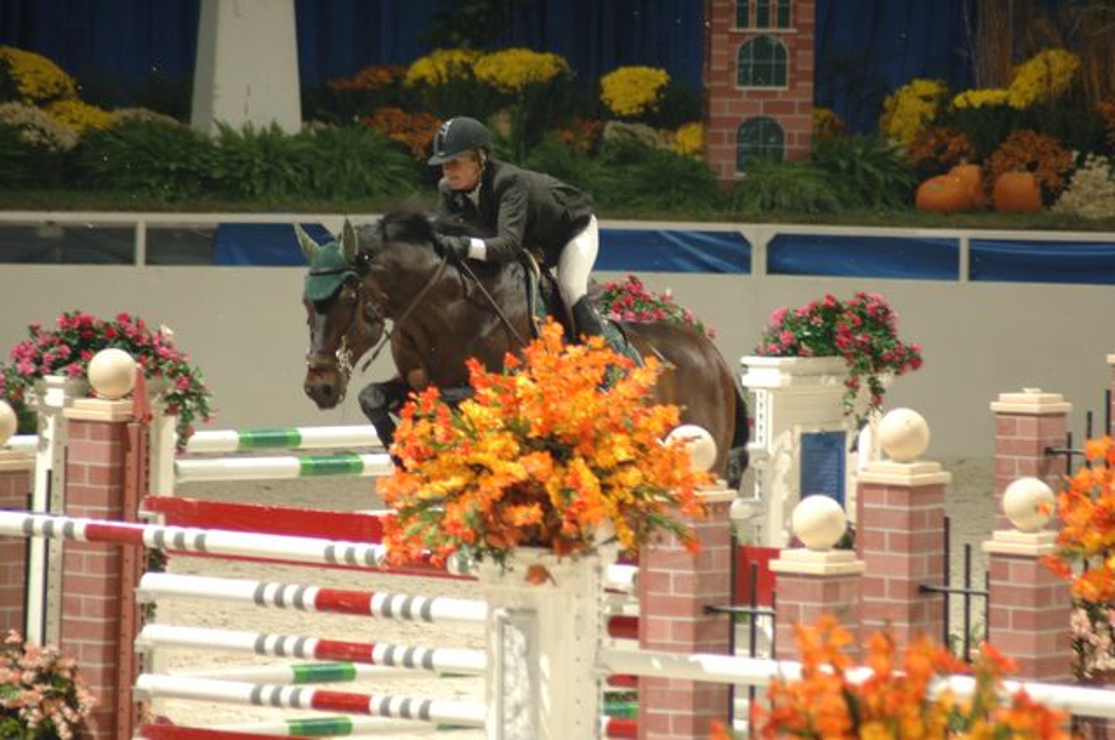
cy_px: 370
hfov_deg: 4.6
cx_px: 558
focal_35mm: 450
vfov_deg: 3.0
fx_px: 13920
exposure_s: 1/250
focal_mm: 300
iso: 400
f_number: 5.6
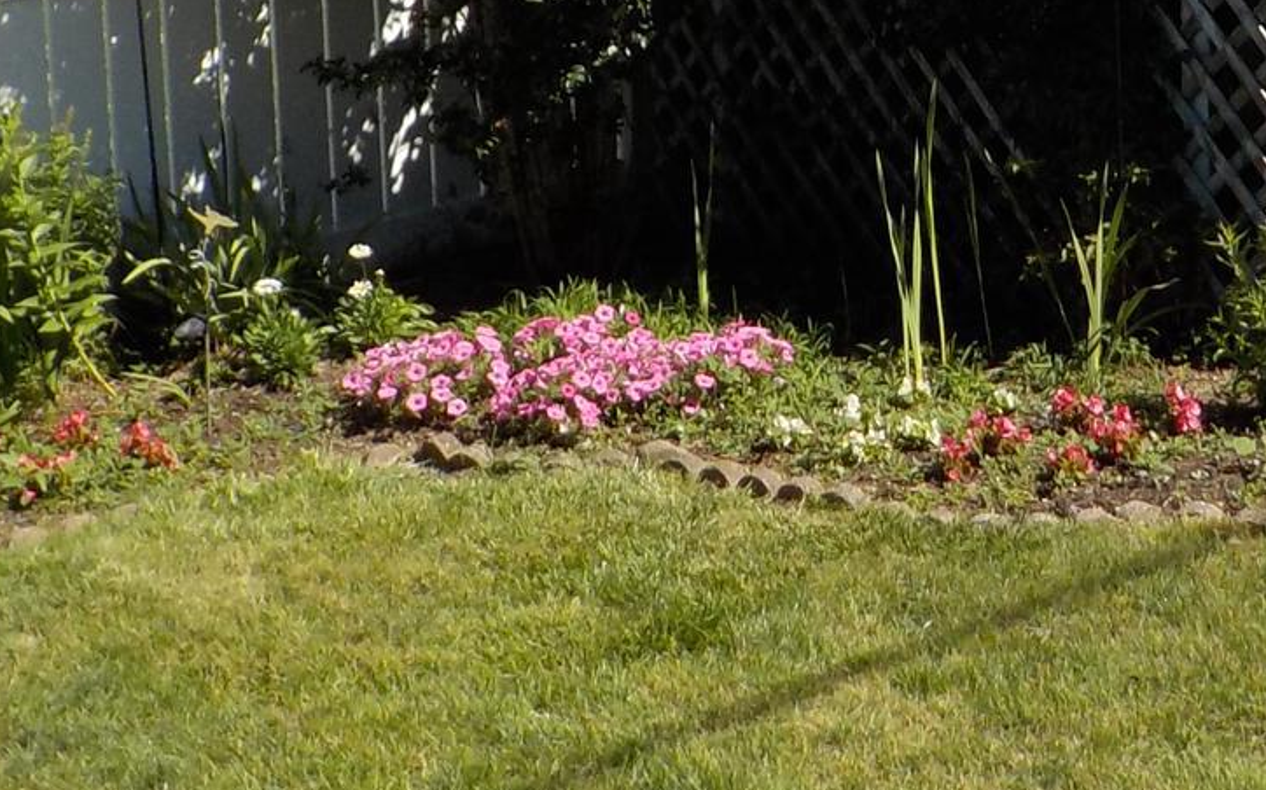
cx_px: 904
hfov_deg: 22.9
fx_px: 3104
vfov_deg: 14.2
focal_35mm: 90
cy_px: -65
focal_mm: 4.1
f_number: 3.3
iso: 125
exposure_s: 1/1250
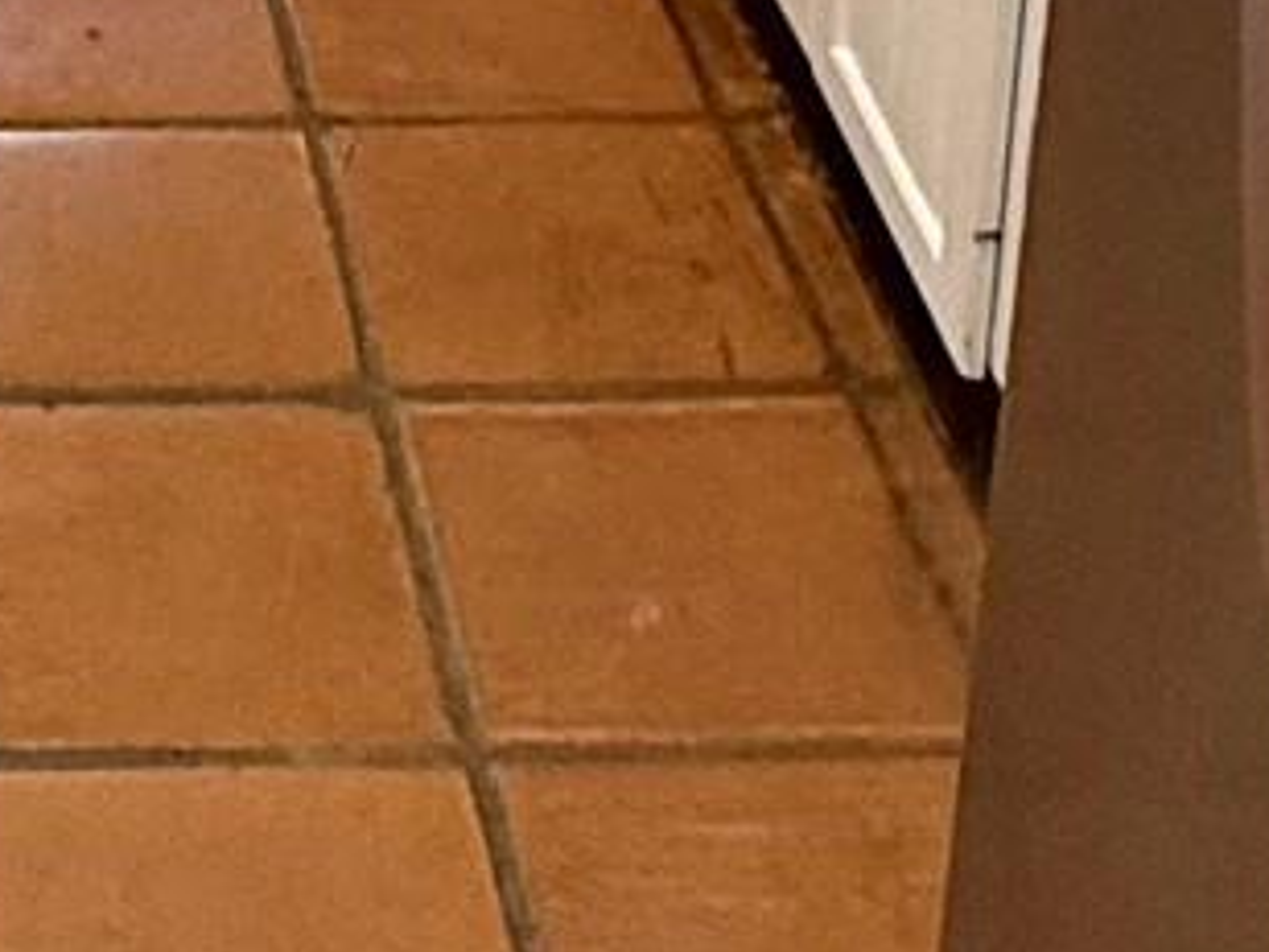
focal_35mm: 93
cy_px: -1043
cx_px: -128
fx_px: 3409
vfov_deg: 13.3
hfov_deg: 20.1
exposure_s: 1/120
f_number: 2.2
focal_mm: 2.22
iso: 320
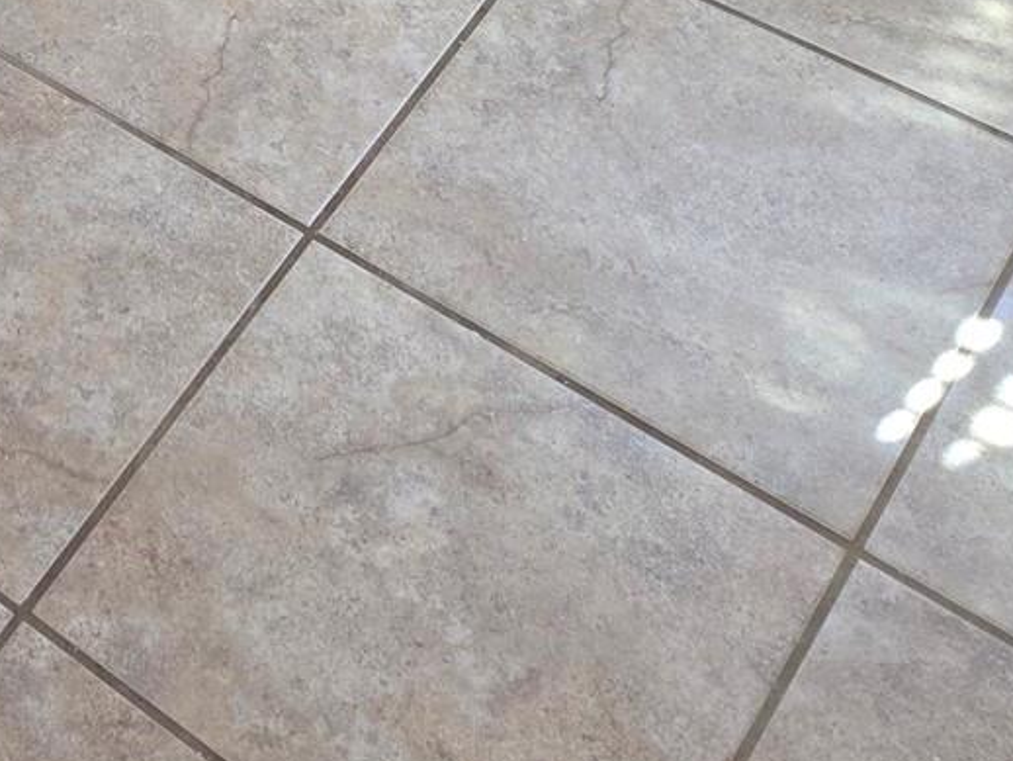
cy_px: -260
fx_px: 2079
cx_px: -465
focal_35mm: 71
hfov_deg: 22.8
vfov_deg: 19.0
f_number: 1.8
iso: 400
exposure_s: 1/120
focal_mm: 5.4
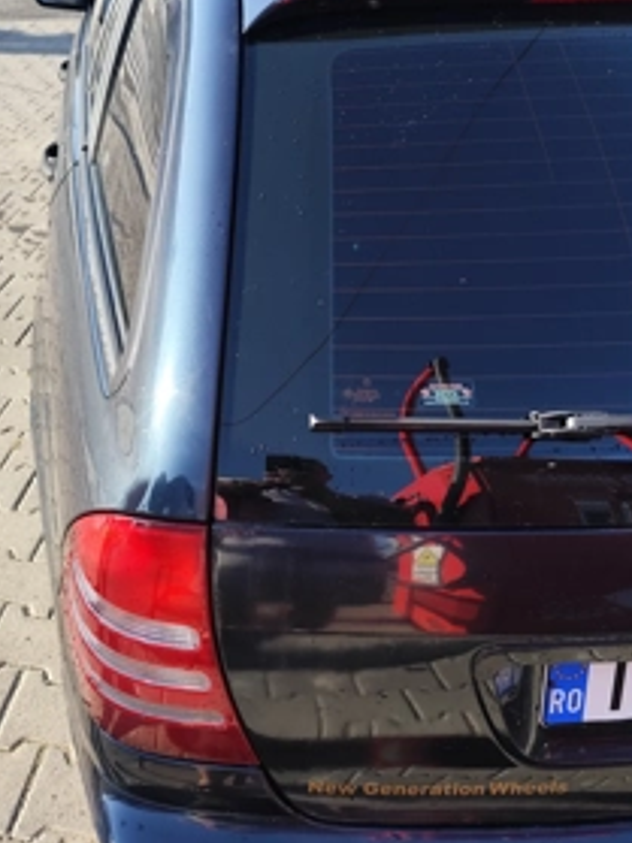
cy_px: 317
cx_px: 260
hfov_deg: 42.8
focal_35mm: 33
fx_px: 804
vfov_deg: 54.8
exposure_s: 1/245
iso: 50
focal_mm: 6.14
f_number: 1.65
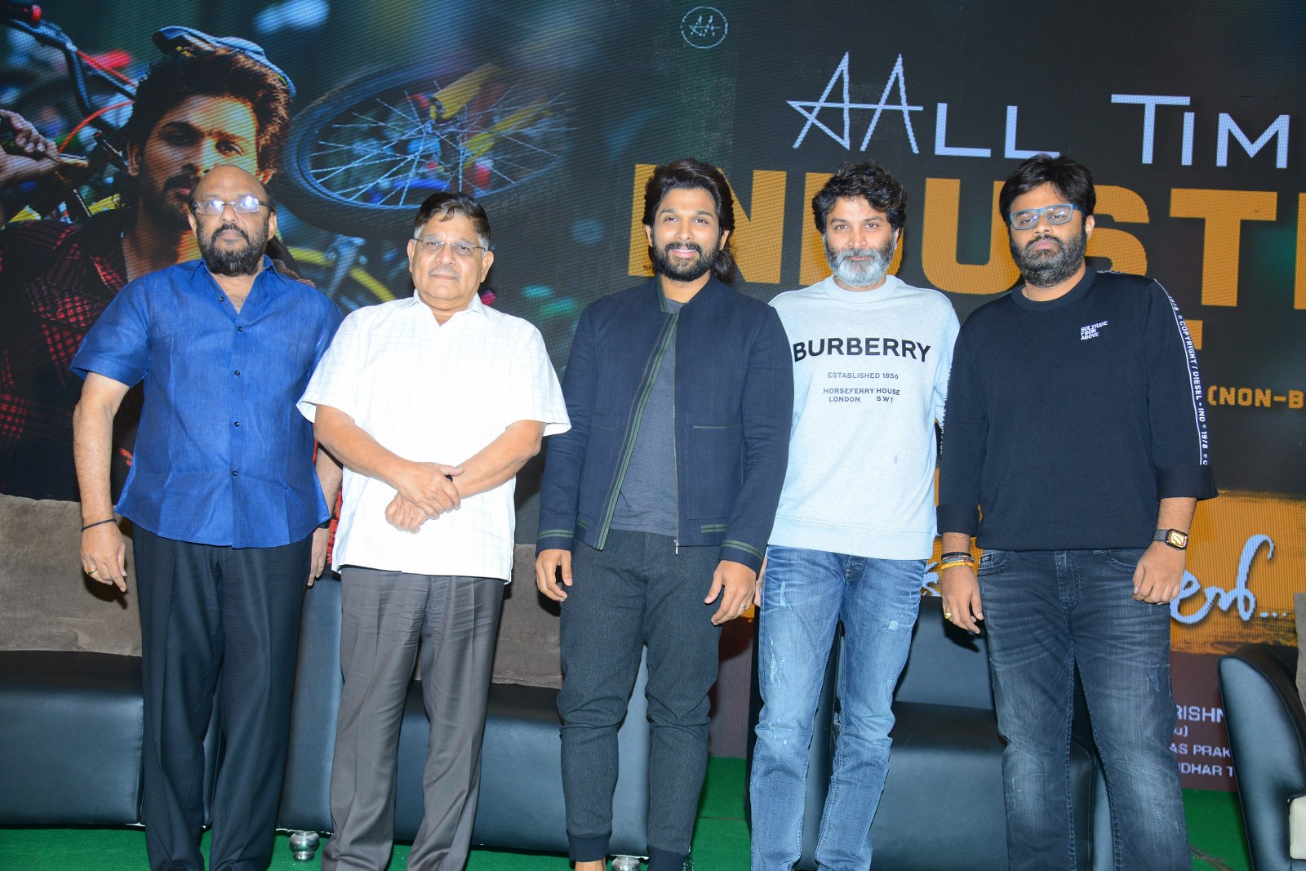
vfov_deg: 35.1
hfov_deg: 50.7
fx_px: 1379
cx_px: 653
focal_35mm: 38
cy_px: 436
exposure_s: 1/125
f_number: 4.5
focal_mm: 38
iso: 500
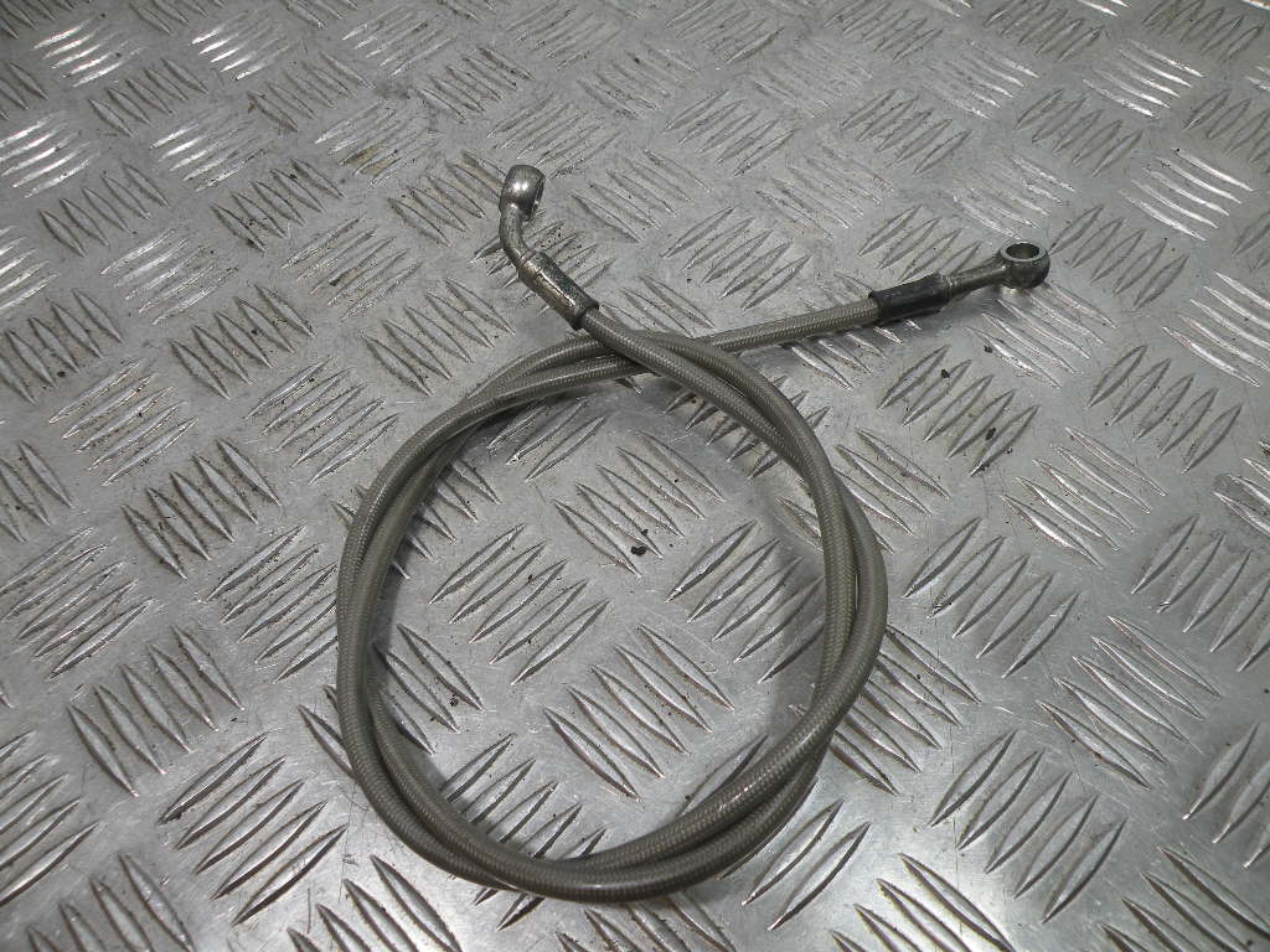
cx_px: 635
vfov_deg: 51.4
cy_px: 476
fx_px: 991
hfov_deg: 65.3
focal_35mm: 27
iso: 64
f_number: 3.5
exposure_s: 1/77.1
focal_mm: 4.7
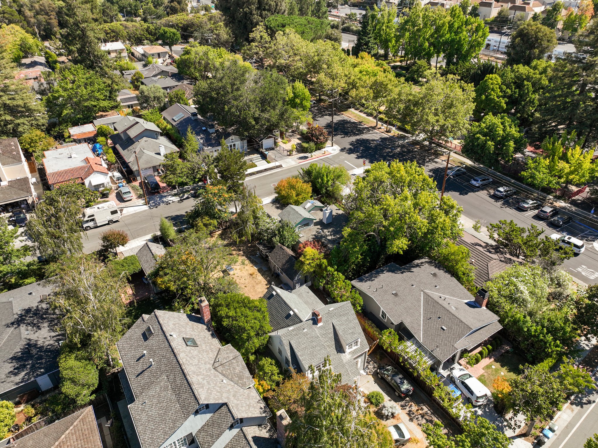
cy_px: 224
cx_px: 299
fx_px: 414
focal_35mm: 24
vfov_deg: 56.8
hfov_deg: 71.6
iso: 110
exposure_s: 1/320
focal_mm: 12.29
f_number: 2.8
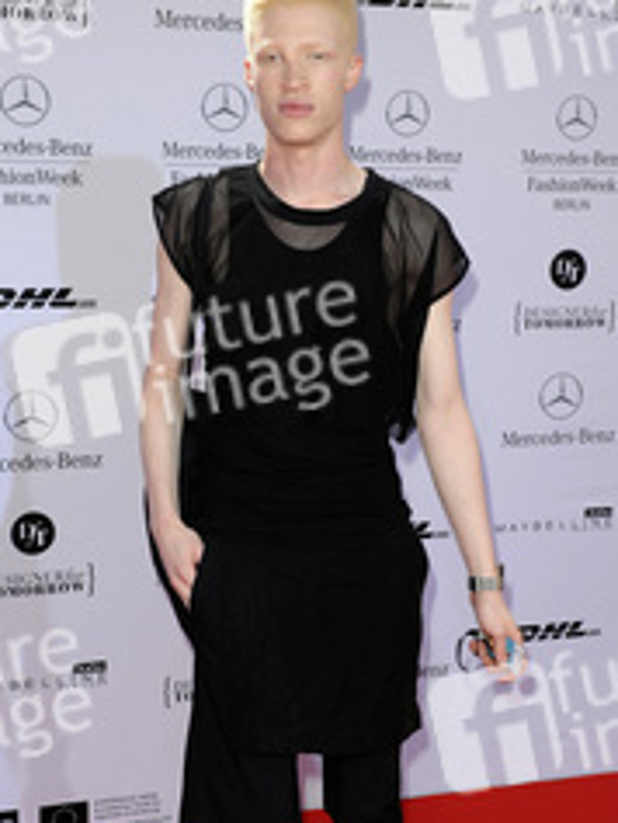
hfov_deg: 21.6
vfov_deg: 28.4
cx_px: 292
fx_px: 1617
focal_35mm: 68
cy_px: 538
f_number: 5.6
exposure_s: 1/200
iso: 500
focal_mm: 42
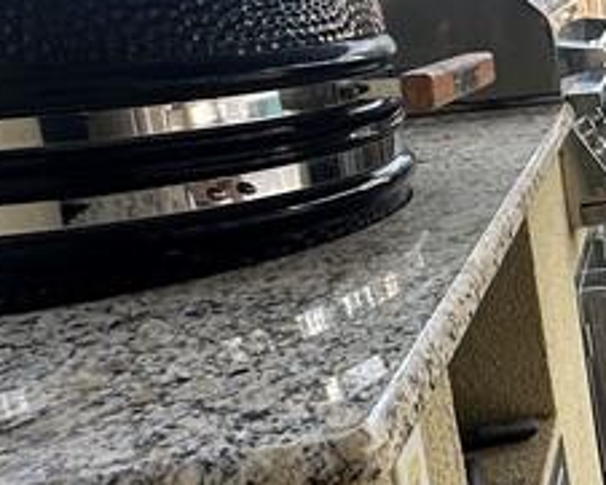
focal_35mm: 62
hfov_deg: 23.7
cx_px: 925
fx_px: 1112
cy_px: 190
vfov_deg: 24.6
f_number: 2.2
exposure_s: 1/269
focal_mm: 2.22
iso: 40
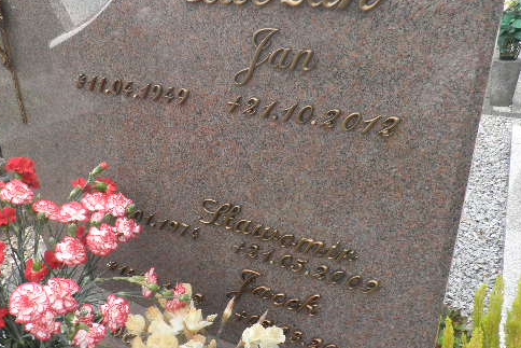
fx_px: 478
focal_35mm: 33
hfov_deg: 57.0
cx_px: 225
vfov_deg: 40.0
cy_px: 166
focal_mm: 4.3
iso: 64
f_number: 3.3
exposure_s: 1/100
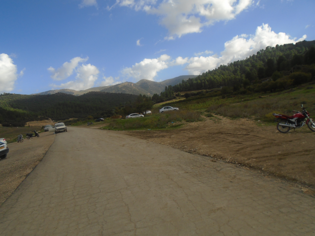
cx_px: 158
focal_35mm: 26
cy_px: 118
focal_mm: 4.6
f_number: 3.2
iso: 100
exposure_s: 1/1250
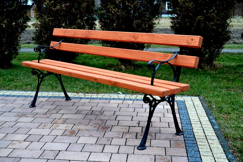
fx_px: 324
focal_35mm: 48
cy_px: 81
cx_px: 122
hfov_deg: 41.1
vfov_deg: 28.1
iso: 400
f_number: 4.8
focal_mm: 32
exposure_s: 1/40
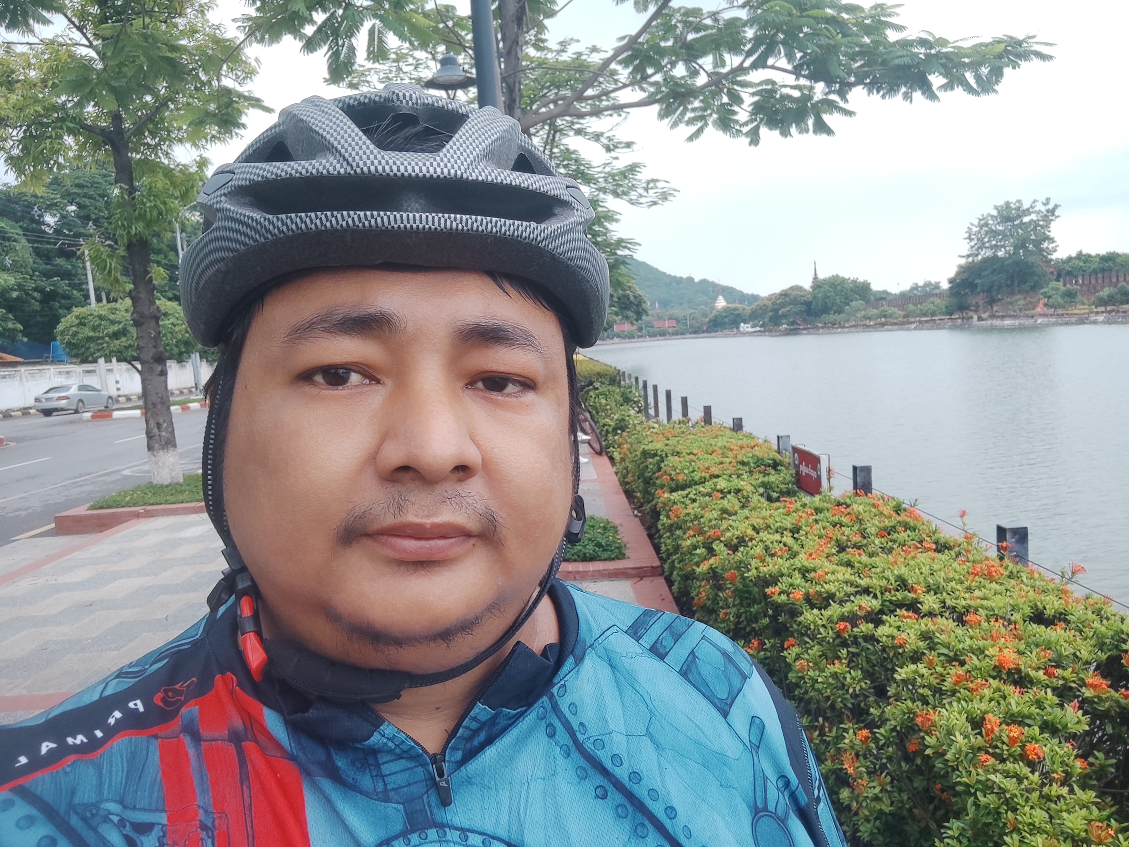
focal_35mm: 20
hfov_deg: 81.7
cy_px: 424
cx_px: 564
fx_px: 652
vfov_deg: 66.0
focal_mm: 3.49
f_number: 2.45
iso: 50
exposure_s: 1/134
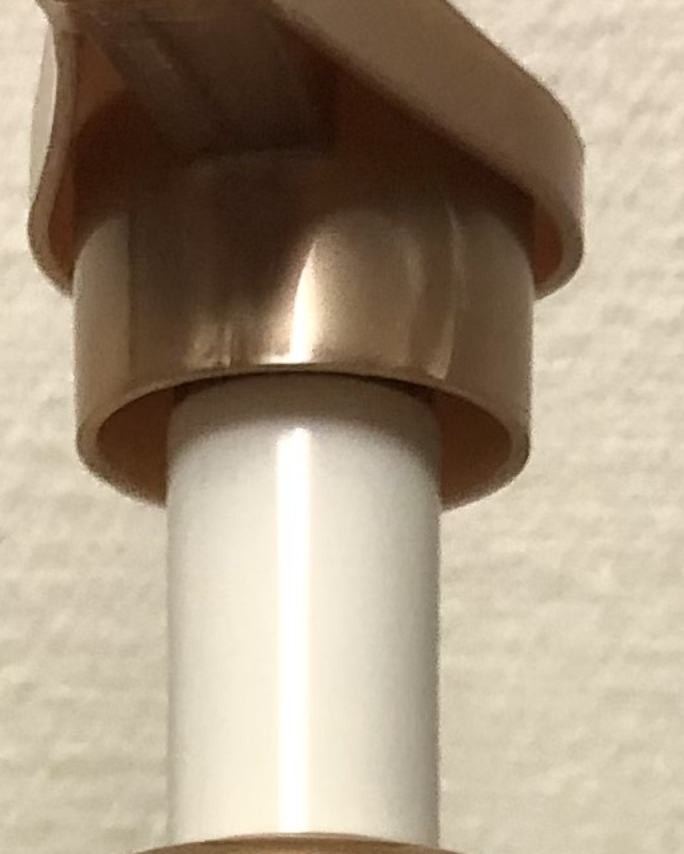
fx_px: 4351
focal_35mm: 172
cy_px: 1889
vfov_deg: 10.1
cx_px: 413
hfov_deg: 9.0
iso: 32
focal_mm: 3.99
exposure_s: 1/33
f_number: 1.8
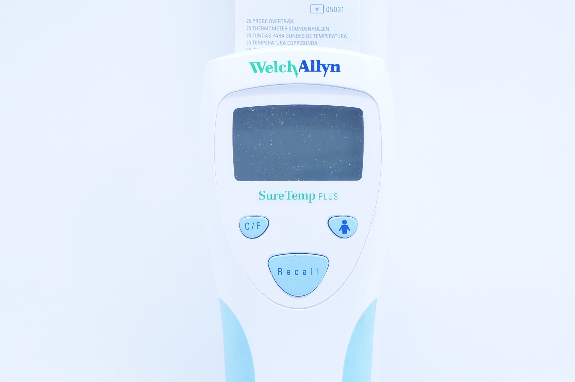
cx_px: 300
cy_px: 211
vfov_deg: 15.9
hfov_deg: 23.7
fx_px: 1372
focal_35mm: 86
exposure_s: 1/200
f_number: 4.5
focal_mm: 30
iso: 800
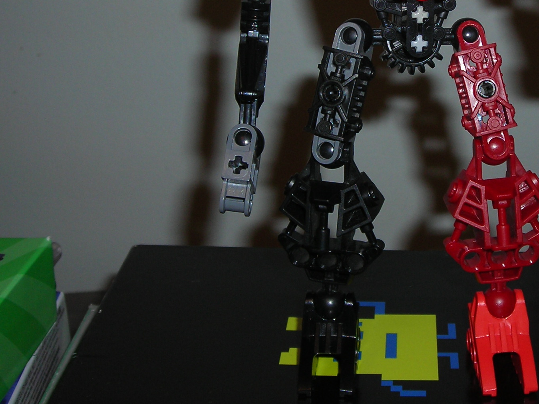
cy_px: 41
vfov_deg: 19.8
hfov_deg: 26.3
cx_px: 419
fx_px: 1137
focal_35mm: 73
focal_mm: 6.3
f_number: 3.2
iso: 50
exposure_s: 1/60.1
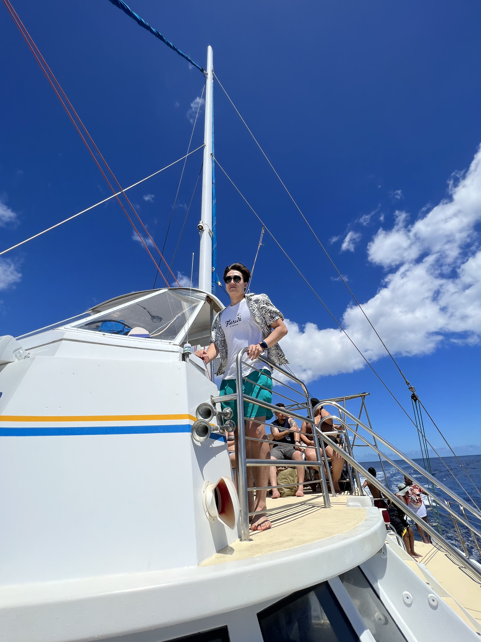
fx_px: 241
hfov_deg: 89.9
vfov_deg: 106.2
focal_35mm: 13
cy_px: 321
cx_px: 240
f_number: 1.8
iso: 32
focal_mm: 1.57
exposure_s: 1/2538
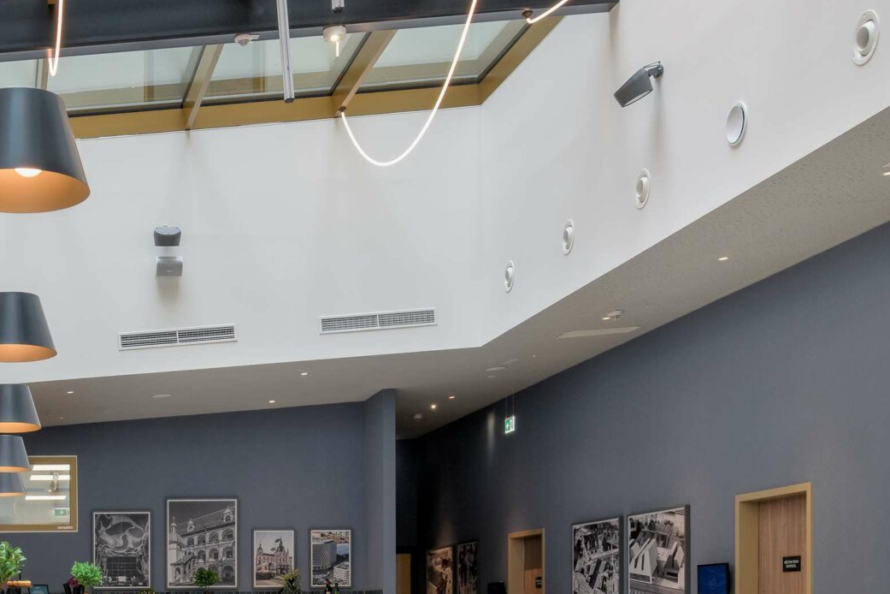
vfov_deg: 22.0
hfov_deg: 33.9
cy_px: 610
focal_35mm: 59
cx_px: 416
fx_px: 1458
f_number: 11
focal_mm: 24
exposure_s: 1/8
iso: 320
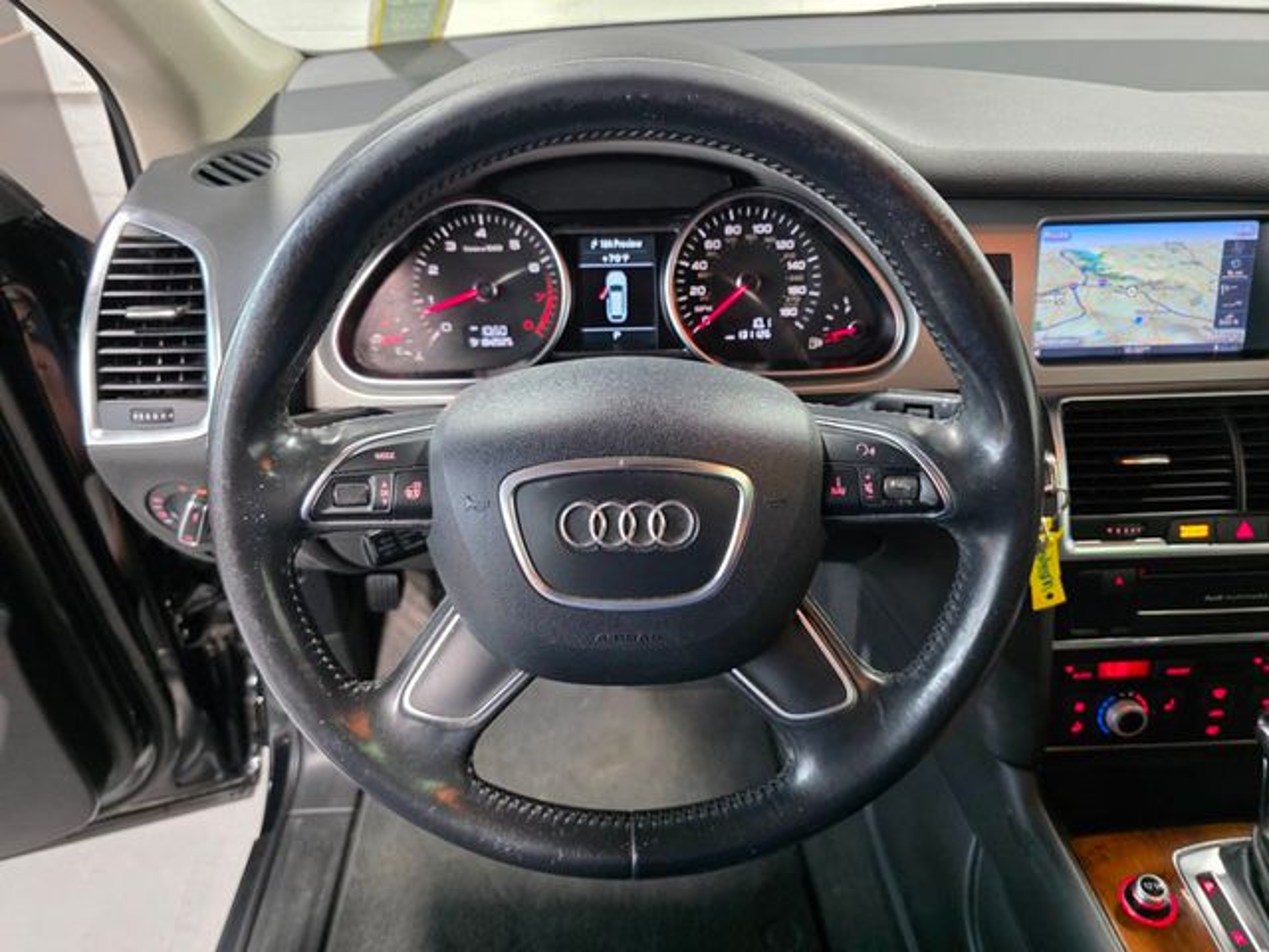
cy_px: 476
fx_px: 843
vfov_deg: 58.9
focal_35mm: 23
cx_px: 634
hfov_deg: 73.9
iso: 800
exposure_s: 1/120
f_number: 1.7
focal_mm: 6.3
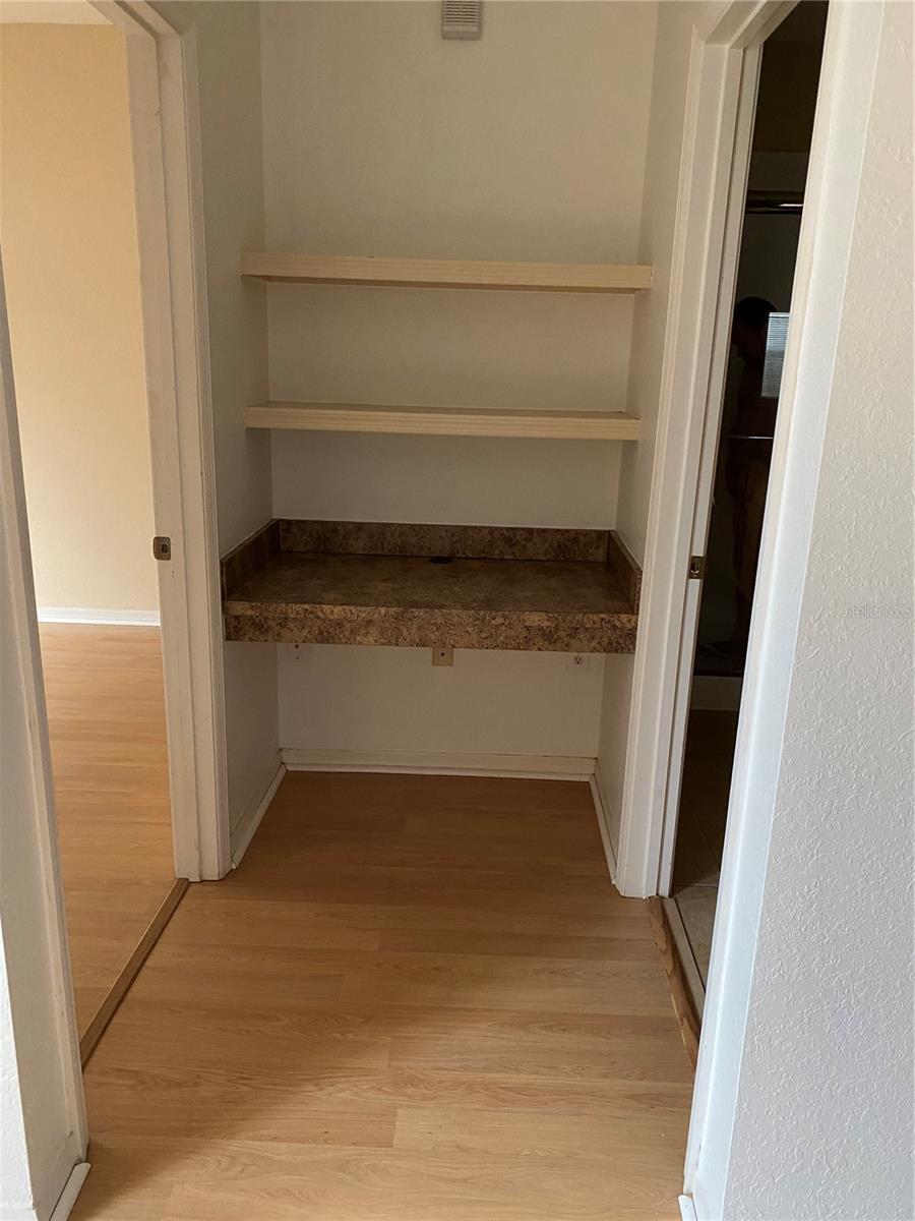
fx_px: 916
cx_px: 458
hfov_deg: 53.1
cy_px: 610
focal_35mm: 26
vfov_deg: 67.3
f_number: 1.8
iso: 320
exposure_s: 1/60
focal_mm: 4.25
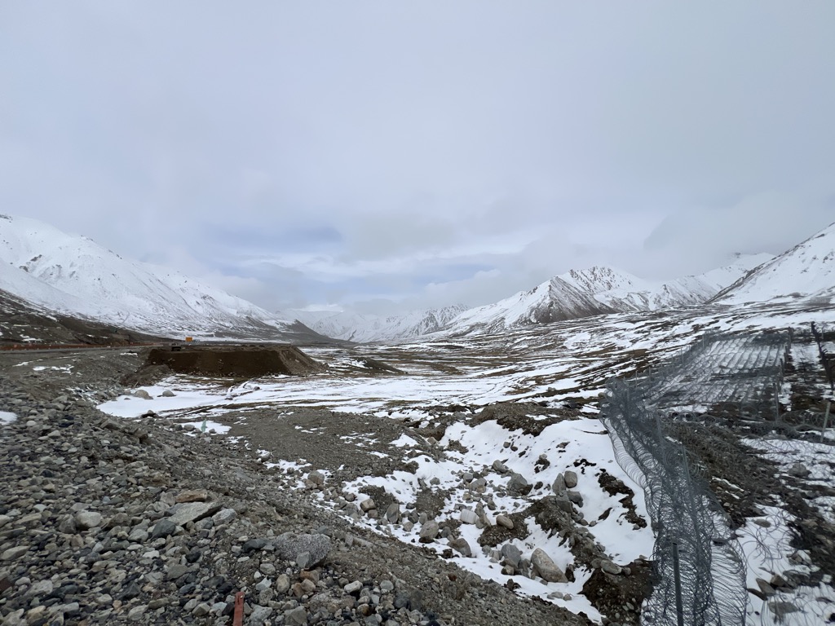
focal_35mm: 13
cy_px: 313
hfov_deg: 106.2
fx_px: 314
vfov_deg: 89.9
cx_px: 418
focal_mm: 1.57
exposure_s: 1/4587
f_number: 1.8
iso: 40
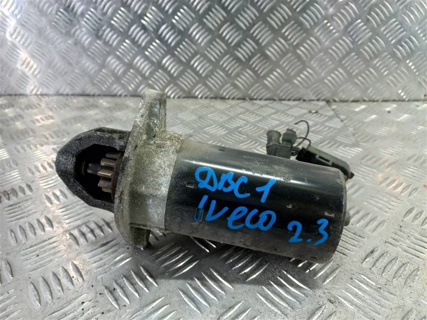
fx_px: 308
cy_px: 160
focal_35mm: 25
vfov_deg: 54.9
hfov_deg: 69.4
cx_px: 214
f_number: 1.8
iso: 100
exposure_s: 1/50
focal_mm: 4.6
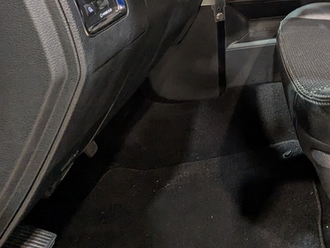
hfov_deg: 44.6
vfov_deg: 34.4
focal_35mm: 36
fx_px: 343
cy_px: -24
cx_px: 321
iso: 136
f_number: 2.2
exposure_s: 1/50
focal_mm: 1.83
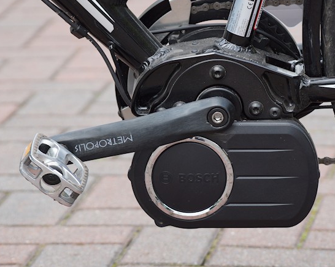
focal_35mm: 322
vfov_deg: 4.8
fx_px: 3190
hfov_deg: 6.0
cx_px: 219
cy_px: 95
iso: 160
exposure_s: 1/200
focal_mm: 130
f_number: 5.6
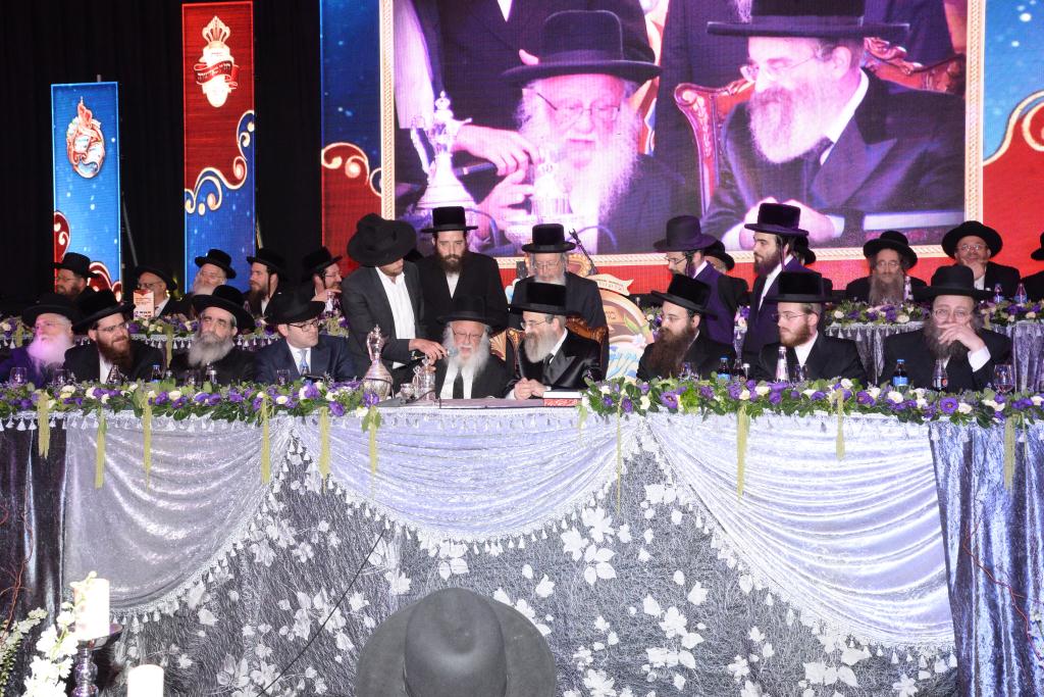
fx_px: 1276
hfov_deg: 44.5
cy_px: 348
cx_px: 522
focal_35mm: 44
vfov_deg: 30.5
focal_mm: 44
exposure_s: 1/50
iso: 3200
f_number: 7.1
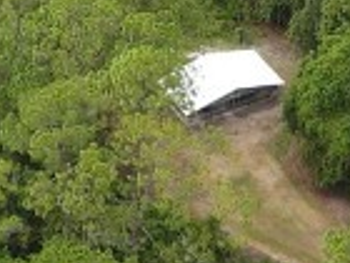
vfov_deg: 7.7
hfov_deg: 11.1
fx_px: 1769
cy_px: -421
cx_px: -30
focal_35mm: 175
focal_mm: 4.5
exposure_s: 1/250
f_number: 2.8
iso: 100
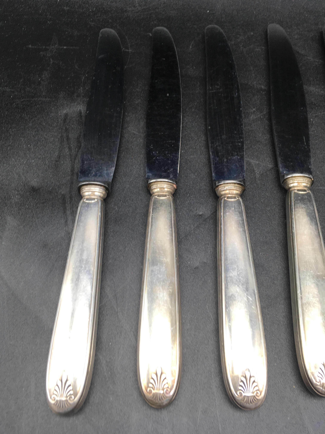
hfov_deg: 48.2
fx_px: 363
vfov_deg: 61.7
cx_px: 162
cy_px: 217
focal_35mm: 29
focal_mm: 4.15
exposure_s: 1/50
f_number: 2.2
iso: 25
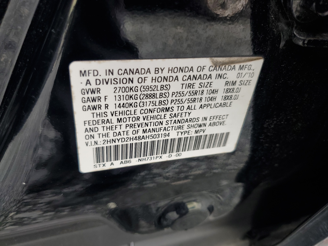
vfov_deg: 53.1
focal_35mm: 26
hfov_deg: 67.3
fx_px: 246
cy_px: 123
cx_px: 164
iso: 50
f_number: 1.5
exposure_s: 1/263
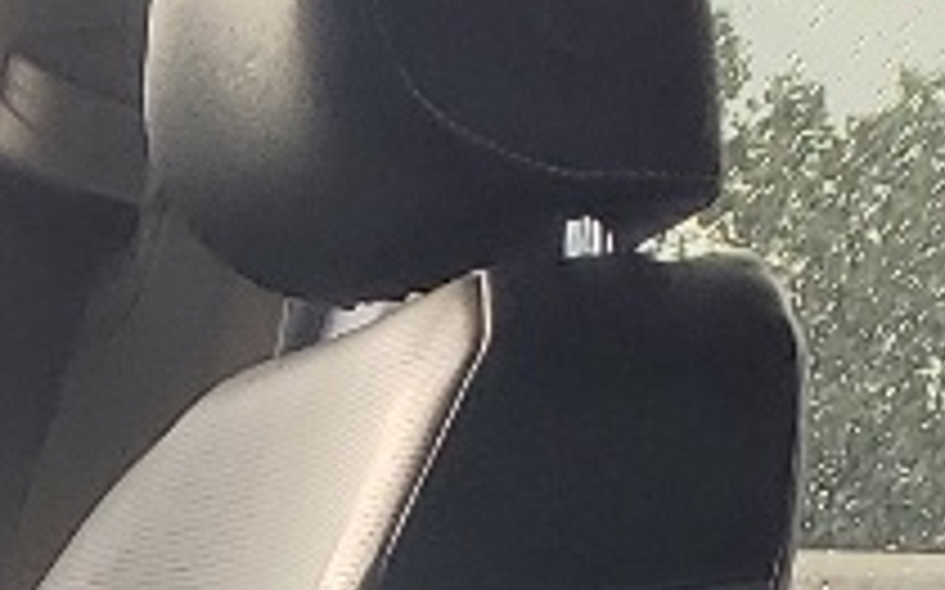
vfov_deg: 5.6
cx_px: -1400
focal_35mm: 210
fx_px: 5406
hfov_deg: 8.9
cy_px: 2139
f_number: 1.5
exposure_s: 1/303
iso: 50
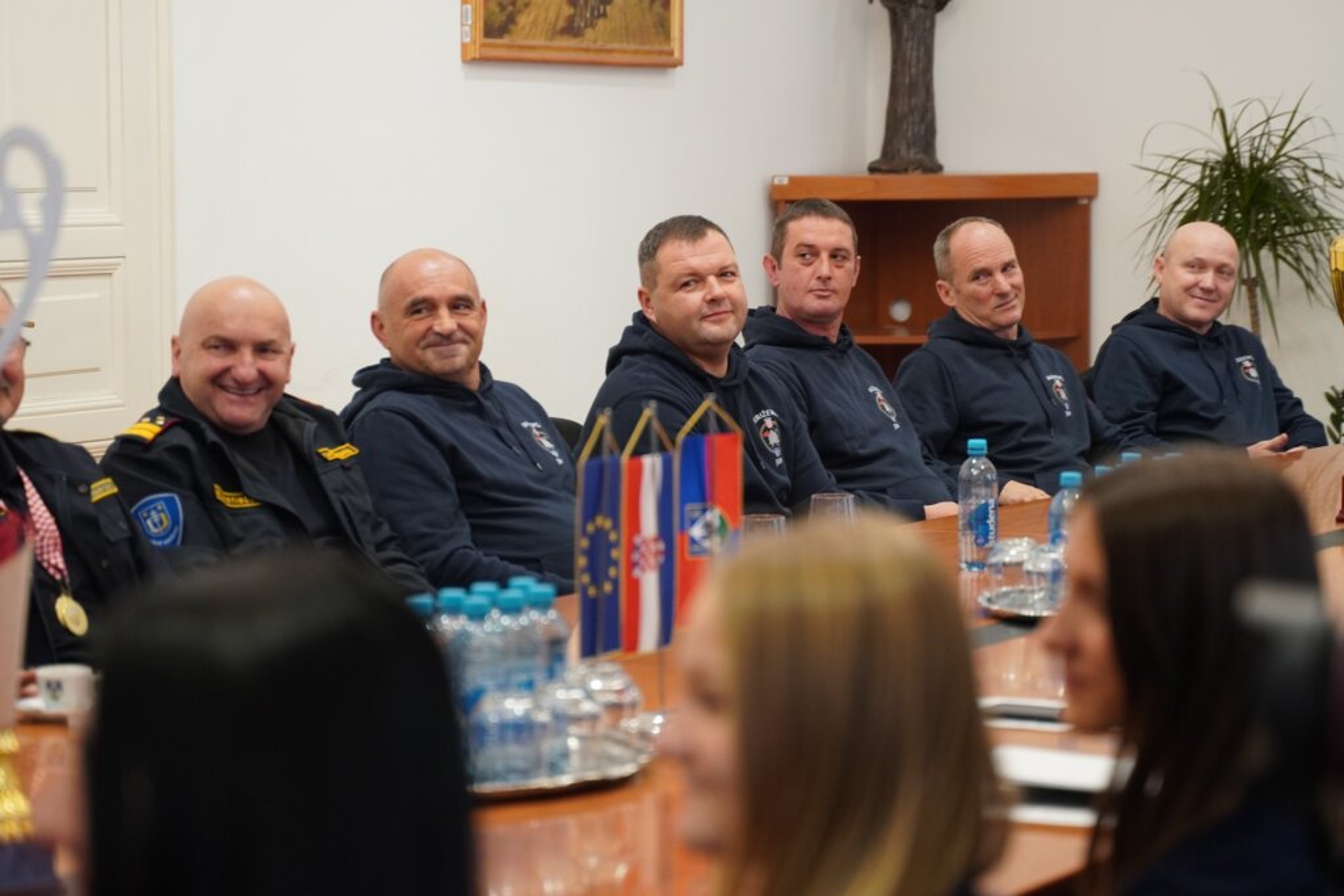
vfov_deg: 12.2
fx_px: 4200
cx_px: 672
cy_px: 448
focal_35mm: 112
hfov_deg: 18.2
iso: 1250
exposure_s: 1/60
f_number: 2.8
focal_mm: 75
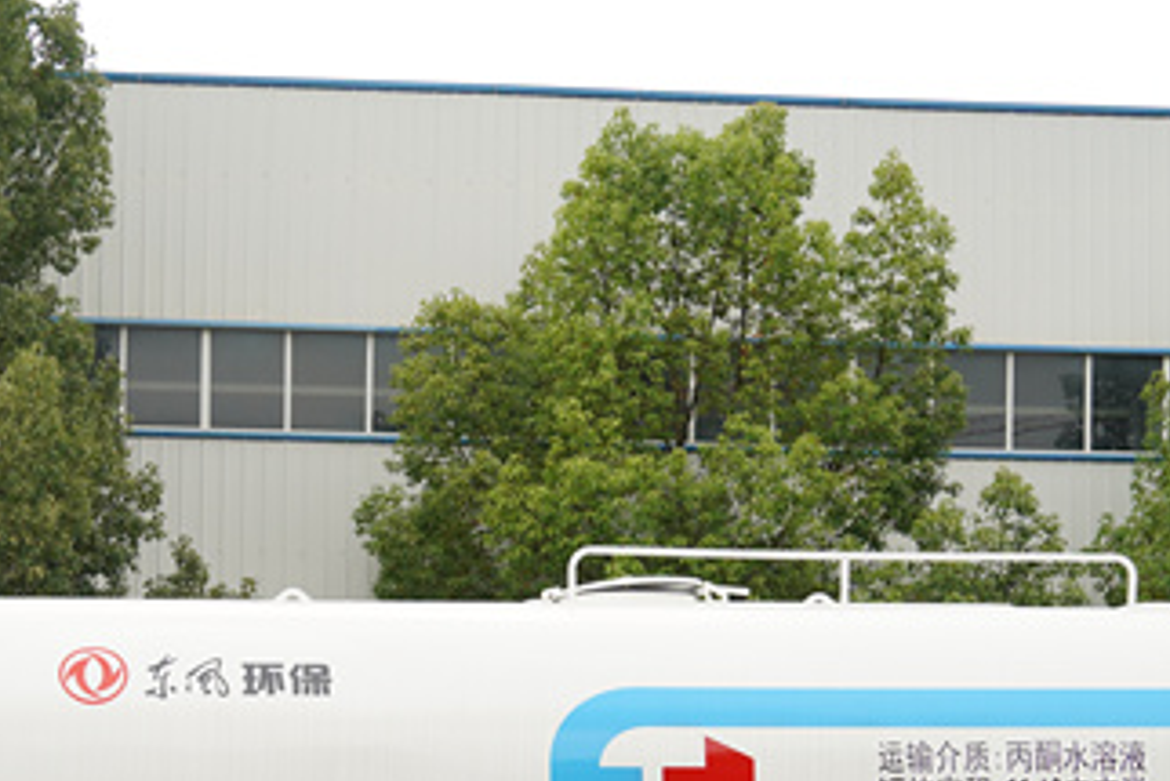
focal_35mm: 82
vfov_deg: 16.2
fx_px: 2666
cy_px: 841
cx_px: 374
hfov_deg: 24.6
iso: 100
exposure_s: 1/320
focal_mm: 33
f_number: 3.5
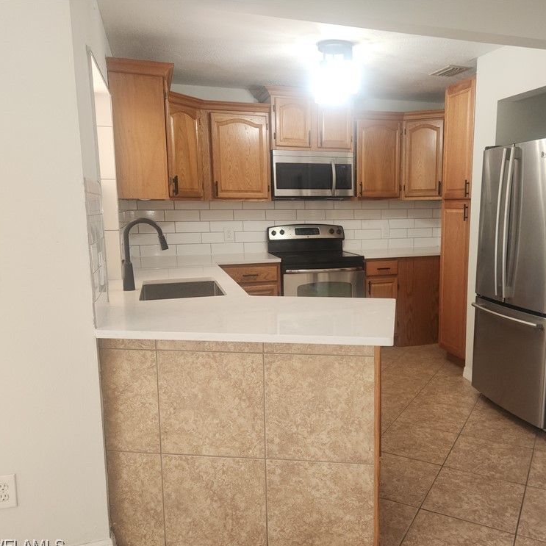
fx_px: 500
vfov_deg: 57.3
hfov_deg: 56.4
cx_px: 351
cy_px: 280
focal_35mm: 28
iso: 64
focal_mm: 5.4
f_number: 1.8
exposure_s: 1/60
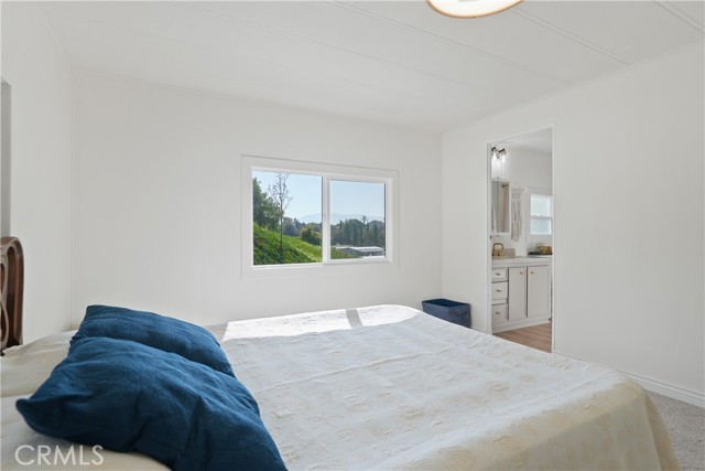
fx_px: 353
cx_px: 352
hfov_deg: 90.0
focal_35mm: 18
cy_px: 236
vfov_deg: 67.4
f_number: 5
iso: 100
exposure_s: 1/25
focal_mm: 18
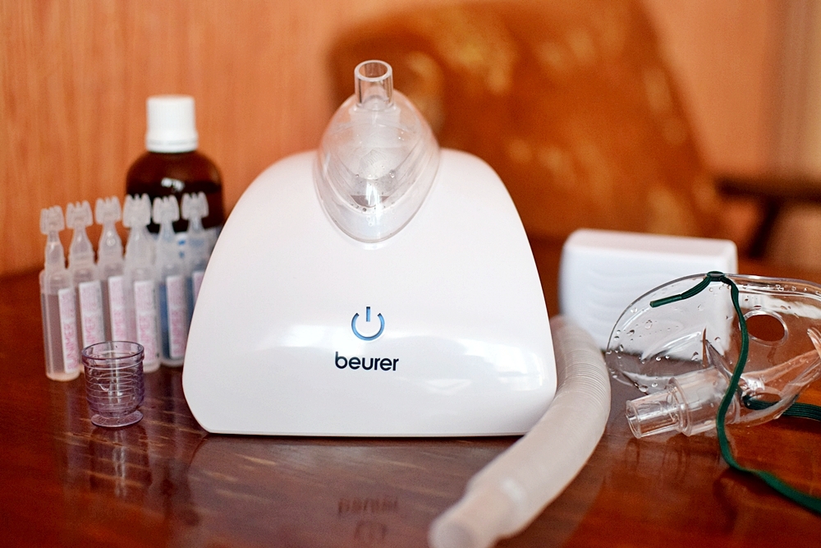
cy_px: 274
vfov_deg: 25.8
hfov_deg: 37.8
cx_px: 410
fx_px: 1197
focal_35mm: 52
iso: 1400
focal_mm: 35
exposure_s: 1/500
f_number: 2
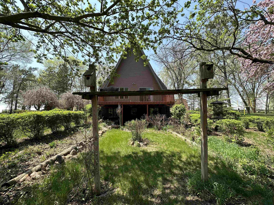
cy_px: 102
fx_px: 111
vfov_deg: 85.7
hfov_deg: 102.1
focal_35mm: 14
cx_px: 137
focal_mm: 2.22
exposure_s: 1/629
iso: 40
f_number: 2.2
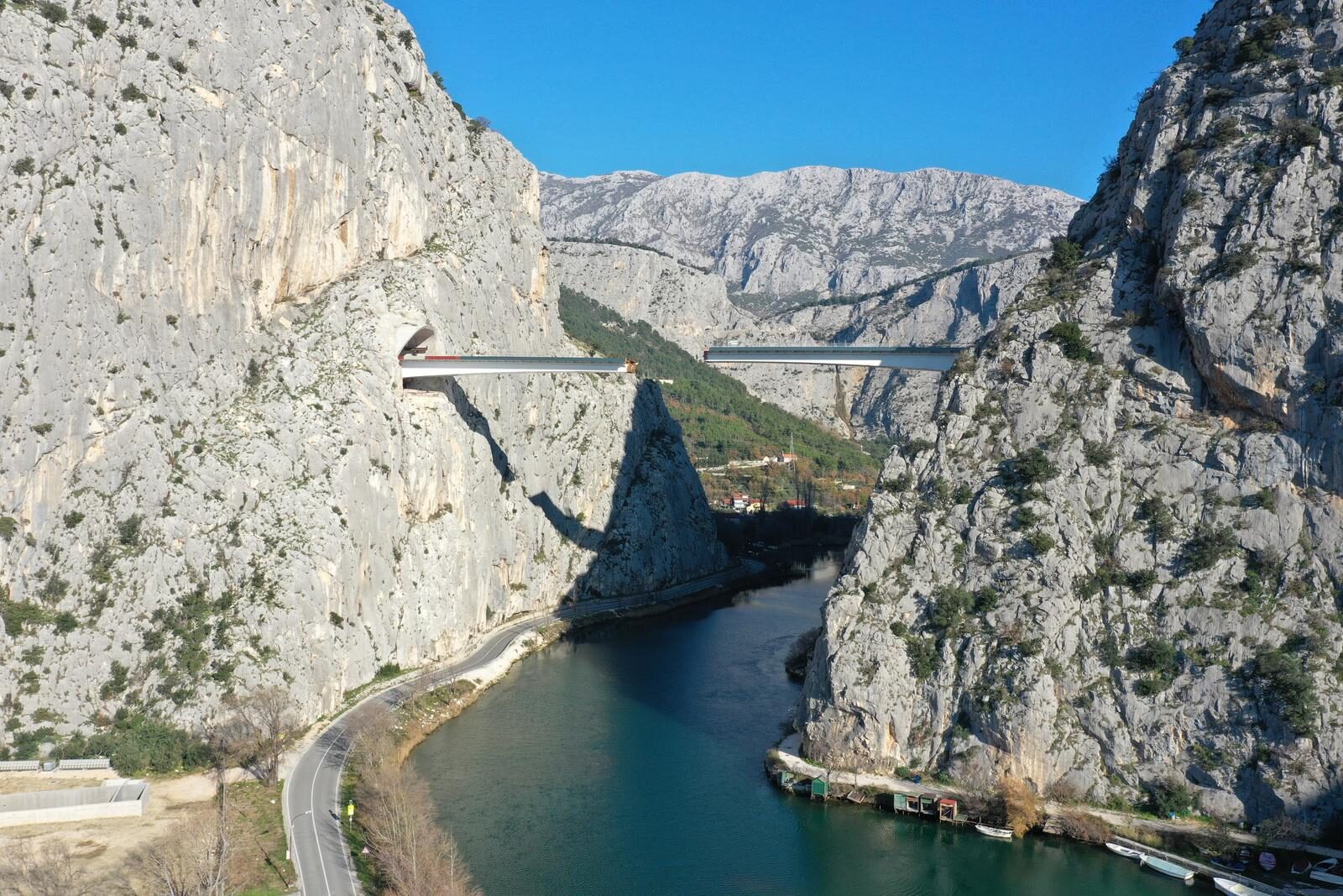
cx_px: 672
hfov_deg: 65.5
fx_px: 1045
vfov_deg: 46.4
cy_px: 448
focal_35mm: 28
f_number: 5.6
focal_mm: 10.26
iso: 100
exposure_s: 1/400
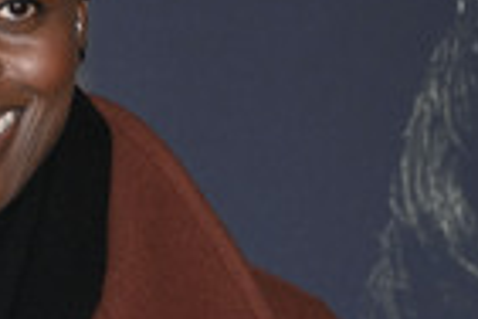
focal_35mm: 431
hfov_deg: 4.8
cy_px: 241
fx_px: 5722
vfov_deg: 3.2
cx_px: -66
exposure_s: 1/250
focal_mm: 135
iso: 400
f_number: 5.6
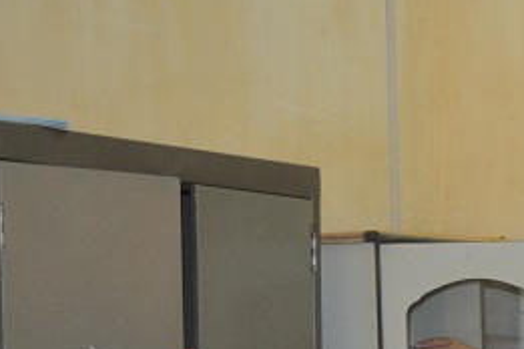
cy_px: 578
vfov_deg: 9.1
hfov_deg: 13.4
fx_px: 2110
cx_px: 775
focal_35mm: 145
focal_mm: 28
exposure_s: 1/60
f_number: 4.2
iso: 1250
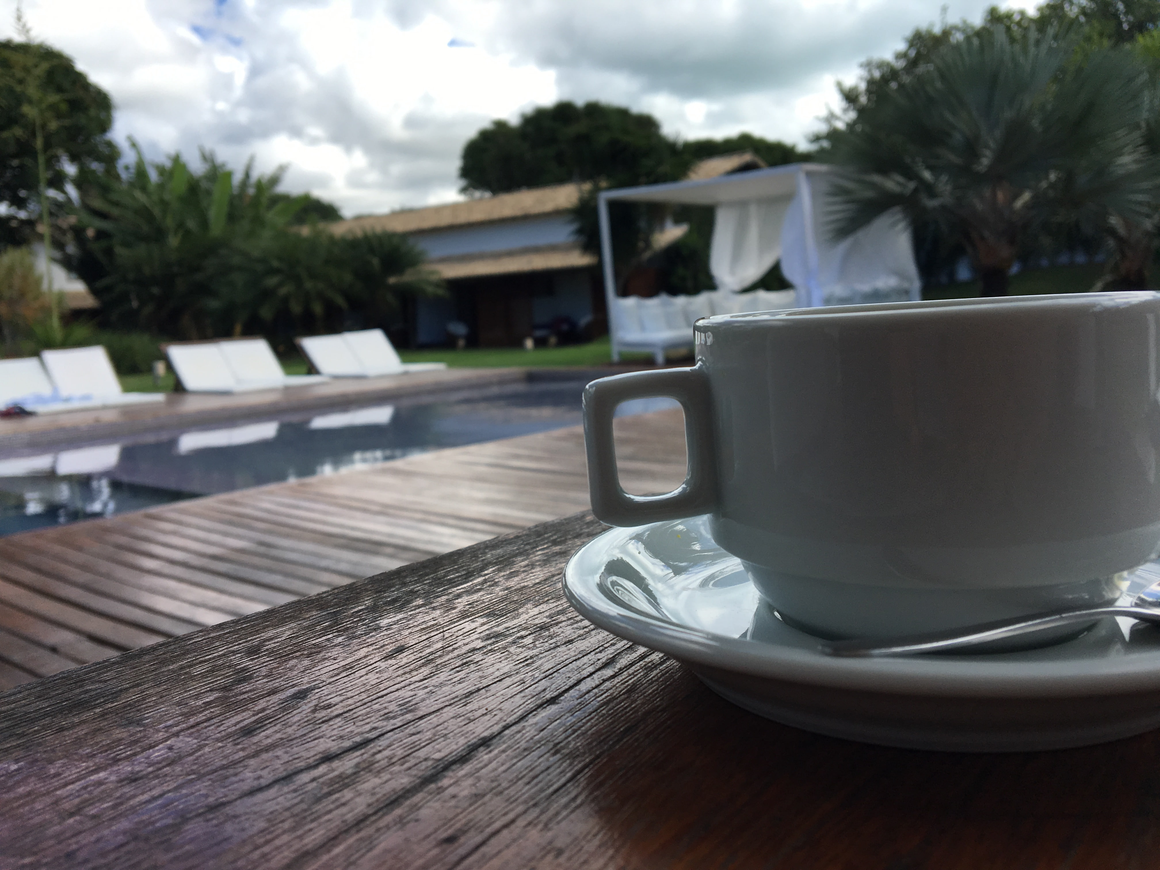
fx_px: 972
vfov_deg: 48.2
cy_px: 435
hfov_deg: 61.7
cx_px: 580
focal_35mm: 29
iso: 25
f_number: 2.2
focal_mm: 4.15
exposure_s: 1/1083
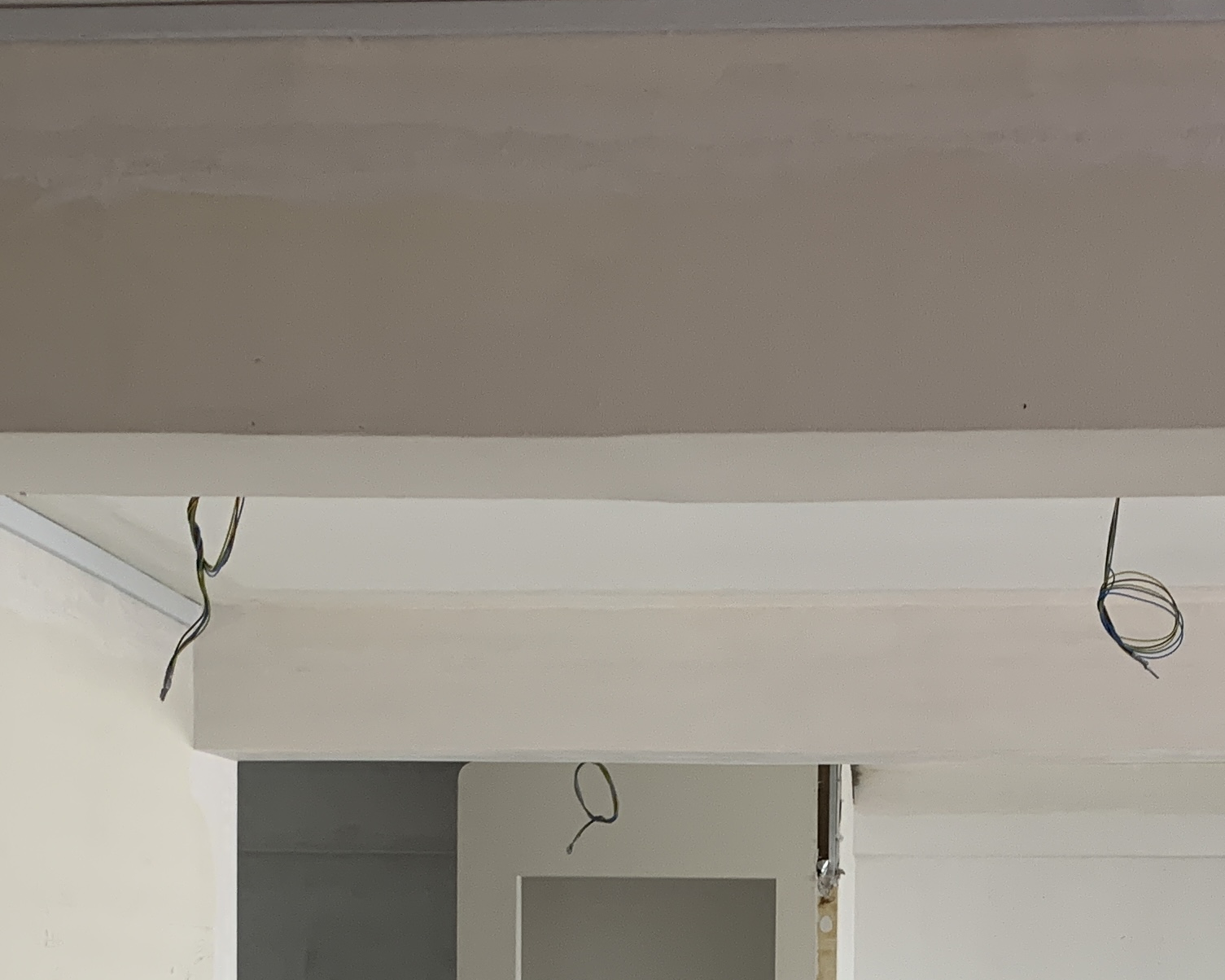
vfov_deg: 20.9
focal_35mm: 68
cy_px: 1193
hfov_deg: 27.6
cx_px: 886
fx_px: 2465
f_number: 1.8
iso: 100
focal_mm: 4.25
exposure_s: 1/67
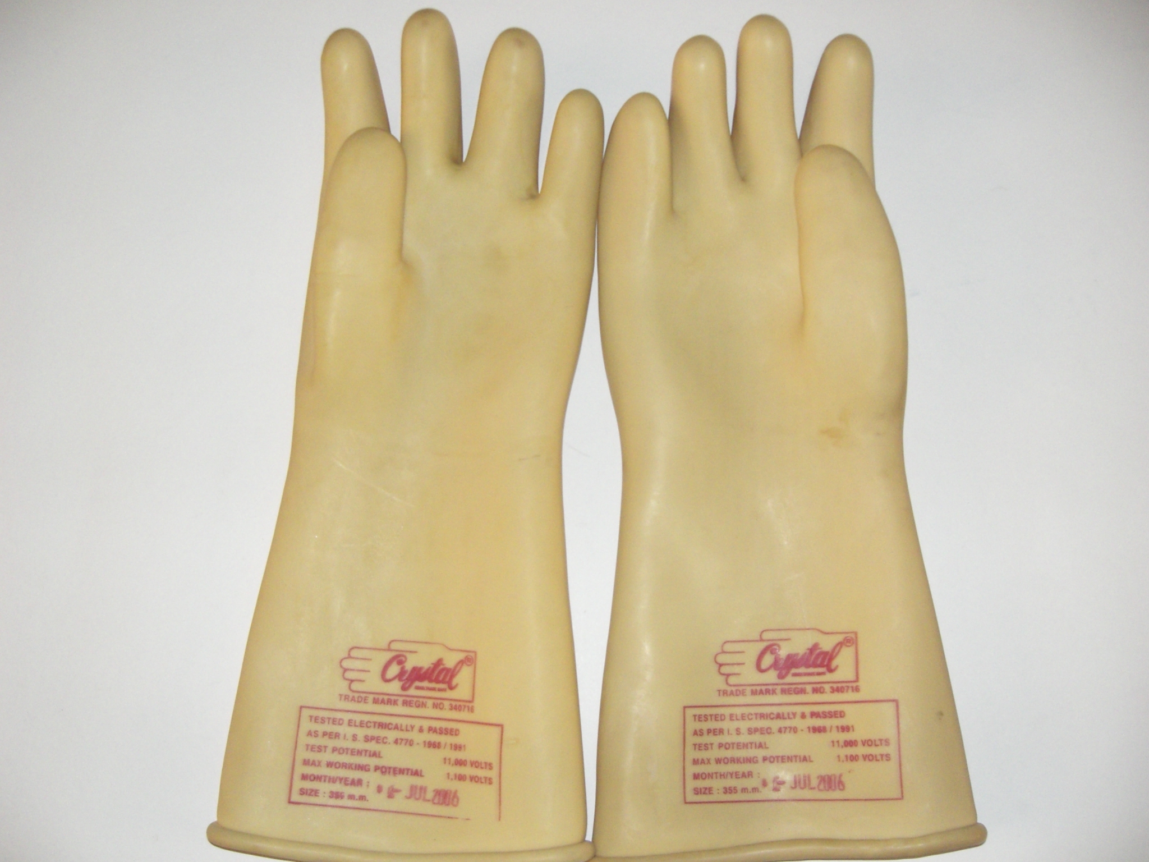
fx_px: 1261
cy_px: 431
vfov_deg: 37.7
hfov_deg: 49.0
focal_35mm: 38
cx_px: 574
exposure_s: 1/60
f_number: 3.1
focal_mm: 6.3
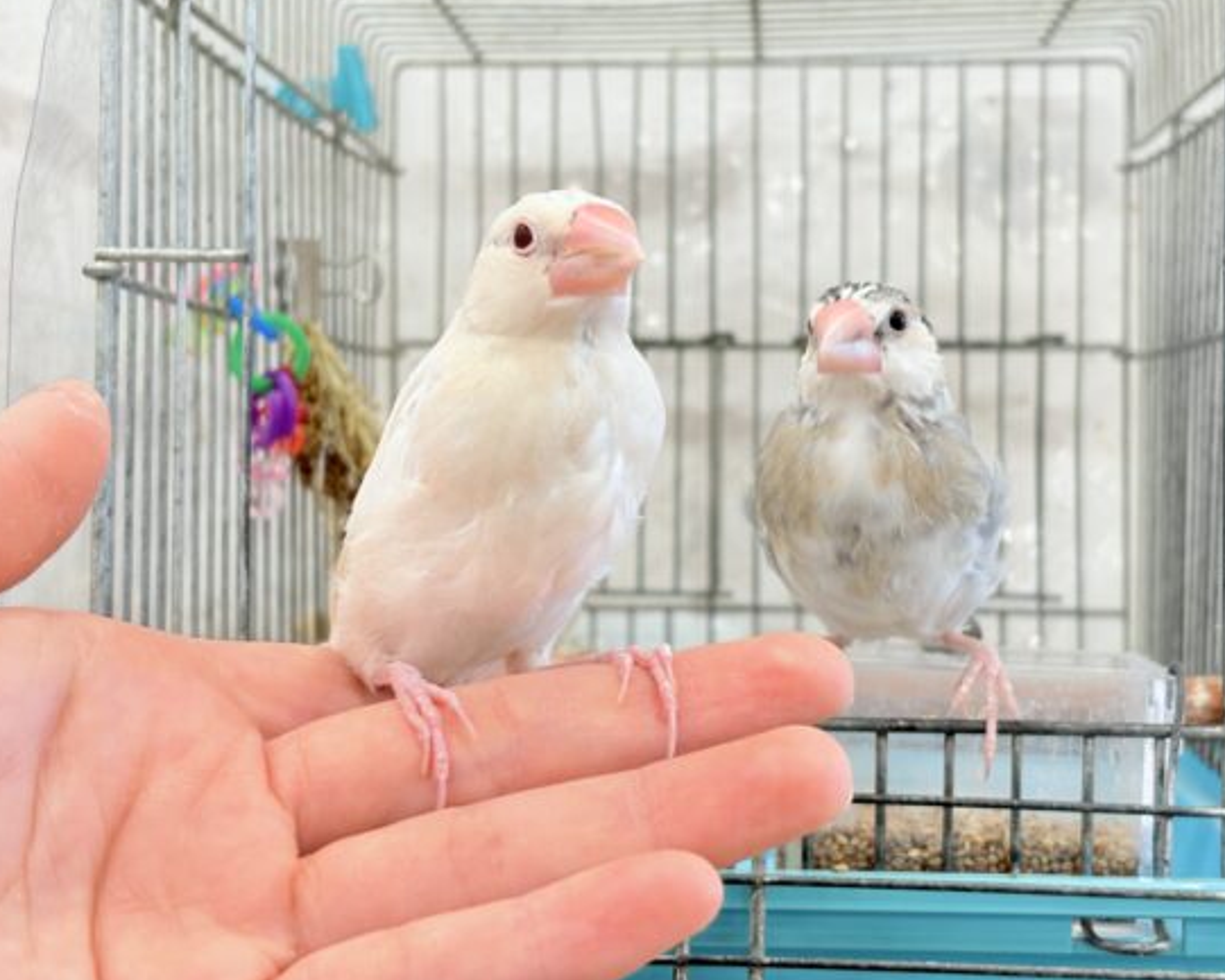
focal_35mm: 60
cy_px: 444
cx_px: 709
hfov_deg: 31.4
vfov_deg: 25.4
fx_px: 2176
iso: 40
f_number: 1.6
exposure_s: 1/50
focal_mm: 5.96
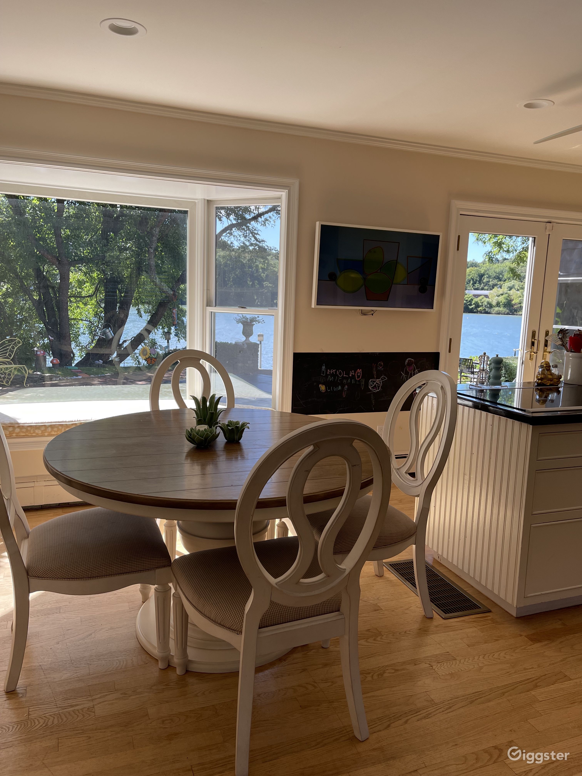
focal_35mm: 26
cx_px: 291
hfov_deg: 53.1
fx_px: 583
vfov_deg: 67.3
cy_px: 388
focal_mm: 5.1
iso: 32
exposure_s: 1/387
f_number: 1.6
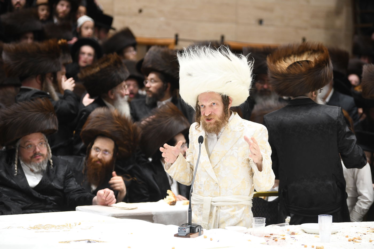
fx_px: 1163
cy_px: 124
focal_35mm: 112
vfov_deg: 12.2
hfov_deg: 18.3
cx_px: 187
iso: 500
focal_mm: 112
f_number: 2.8
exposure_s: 1/80
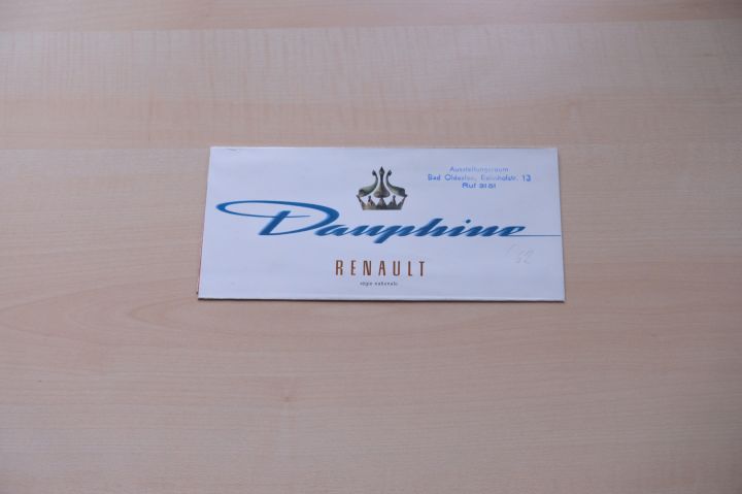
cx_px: 371
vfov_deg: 33.4
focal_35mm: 40
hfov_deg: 48.5
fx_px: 824
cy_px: 247
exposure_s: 1/50
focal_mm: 26.5
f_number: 3.2
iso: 800
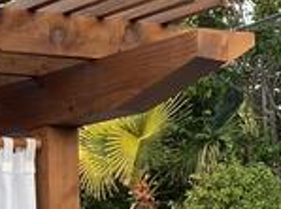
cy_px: 346
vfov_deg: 10.1
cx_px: 2
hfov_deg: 13.9
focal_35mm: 140
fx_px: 1134
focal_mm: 4.25
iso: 40
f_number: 1.8
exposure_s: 1/120
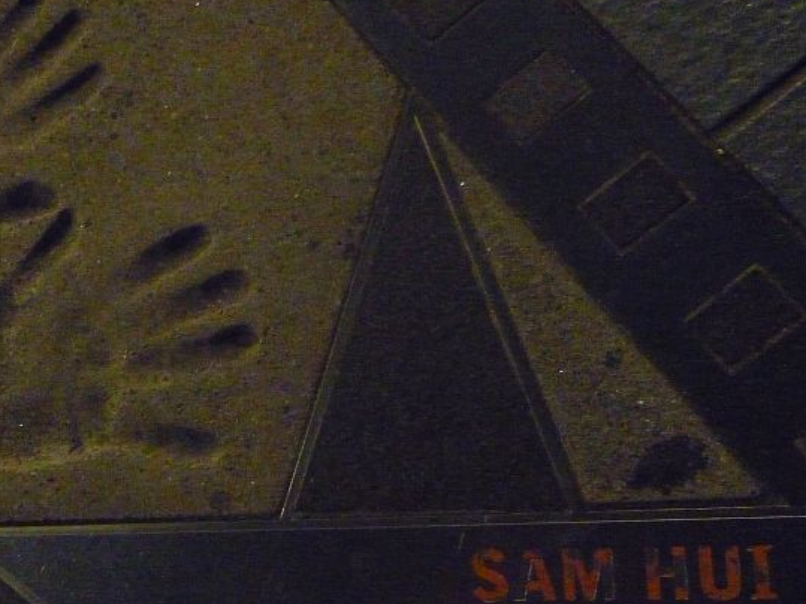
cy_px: 332
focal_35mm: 46
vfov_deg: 31.5
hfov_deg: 40.6
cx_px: 257
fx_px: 1071
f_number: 2.8
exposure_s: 1/8
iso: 1600
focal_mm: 5.5
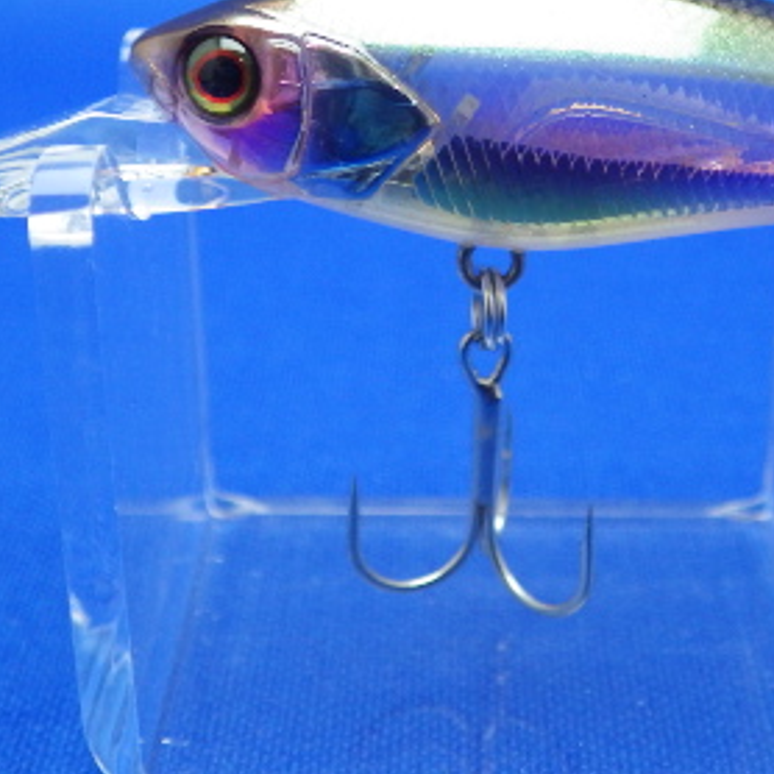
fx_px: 1594
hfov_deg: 27.3
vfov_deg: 27.1
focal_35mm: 63
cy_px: 239
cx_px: 434
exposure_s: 1/45
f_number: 2.3
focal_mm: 5.5
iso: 320
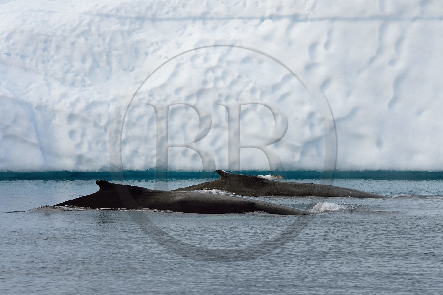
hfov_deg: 7.4
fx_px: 3445
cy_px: 148
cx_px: 222
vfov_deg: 4.9
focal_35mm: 280
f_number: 10
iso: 400
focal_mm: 280
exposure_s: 1/500
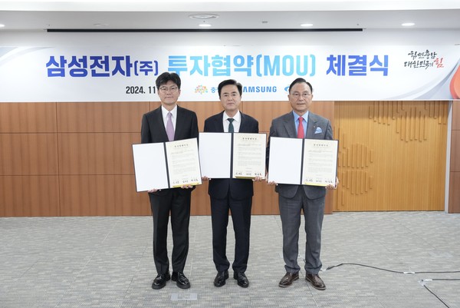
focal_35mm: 35
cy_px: 154
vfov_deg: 37.9
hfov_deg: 54.4
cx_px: 230
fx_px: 448
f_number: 4
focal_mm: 35
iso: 3200
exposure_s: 1/250
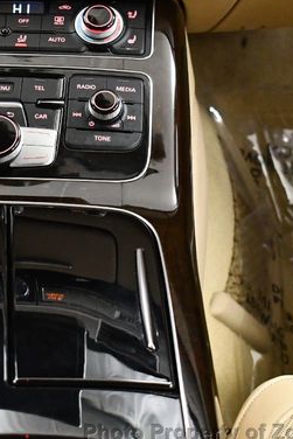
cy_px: 205
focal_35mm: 116
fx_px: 1415
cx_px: 67
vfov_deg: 17.6
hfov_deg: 11.8
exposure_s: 1/60
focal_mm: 34
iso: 3200
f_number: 4.5
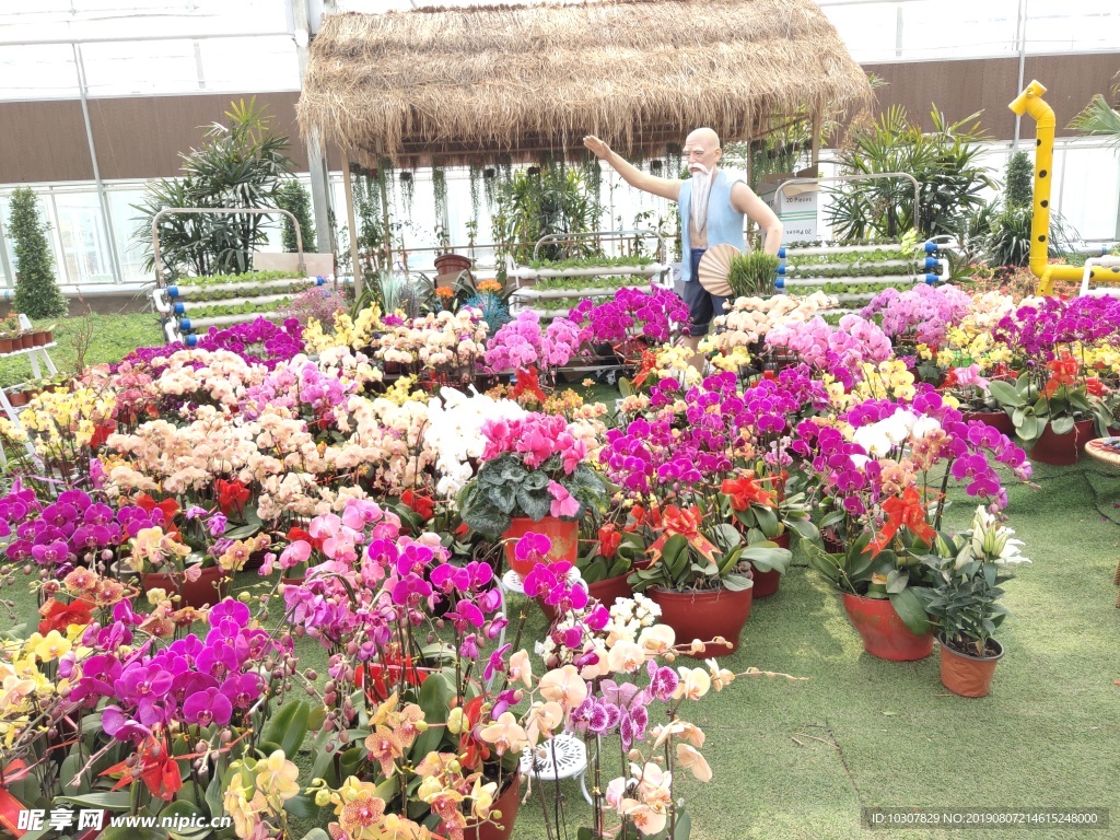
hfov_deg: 61.7
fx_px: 938
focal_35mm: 29
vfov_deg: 48.2
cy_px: 420
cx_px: 560
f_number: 1.8
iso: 50
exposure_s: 1/448
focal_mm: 4.27
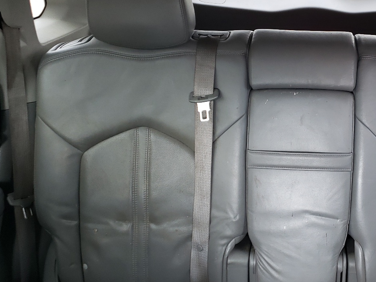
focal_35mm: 44
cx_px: 313
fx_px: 478
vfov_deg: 32.8
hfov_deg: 40.7
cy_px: 122
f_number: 1.5
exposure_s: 1/60.2
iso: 75
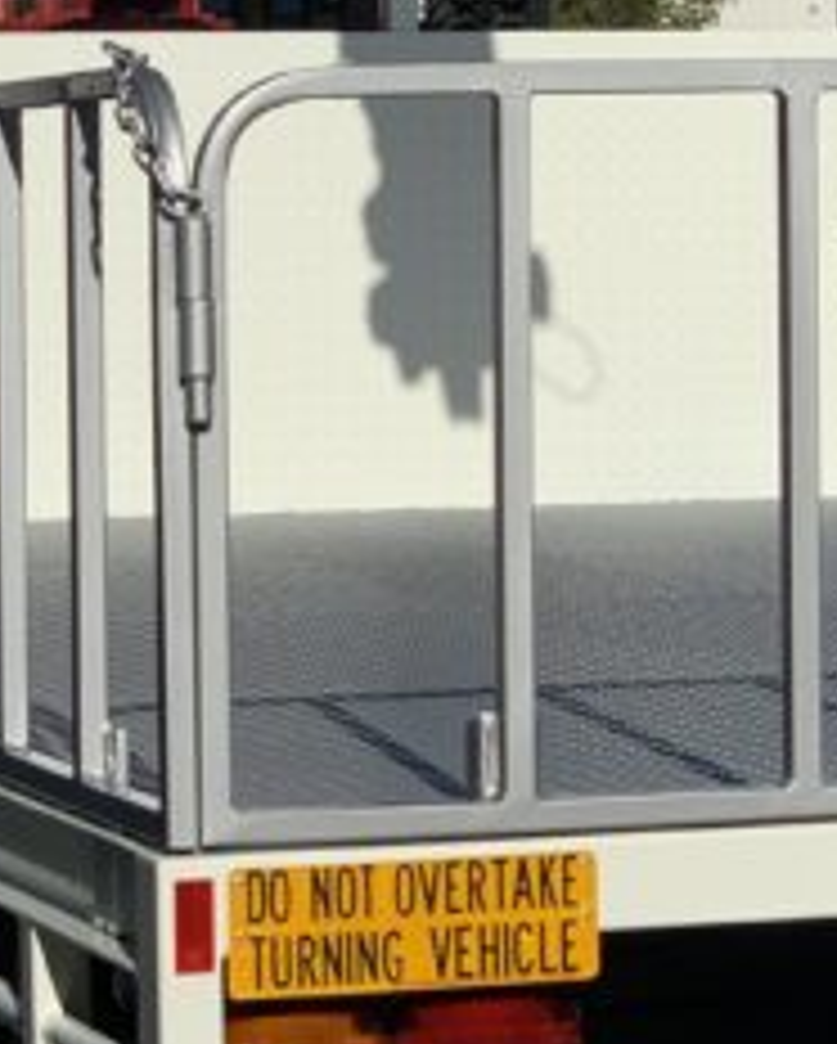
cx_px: 362
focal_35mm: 168
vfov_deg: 11.4
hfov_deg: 9.2
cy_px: 182
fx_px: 5195
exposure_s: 1/2519
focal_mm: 6
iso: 16
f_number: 2.4
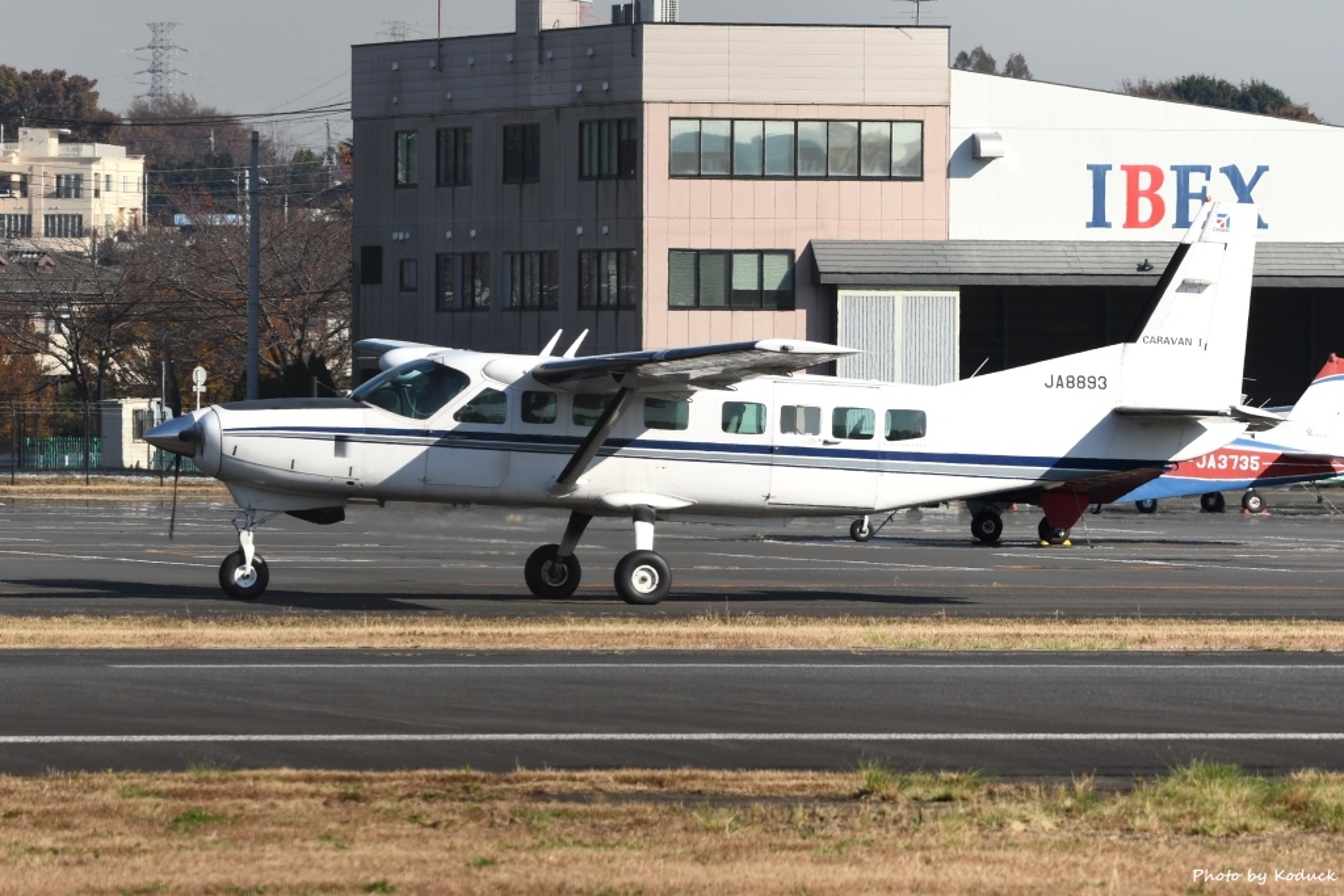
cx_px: 672
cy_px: 448
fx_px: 12321
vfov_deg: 4.2
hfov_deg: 6.2
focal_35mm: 330
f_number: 8
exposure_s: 1/1000
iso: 400
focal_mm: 220
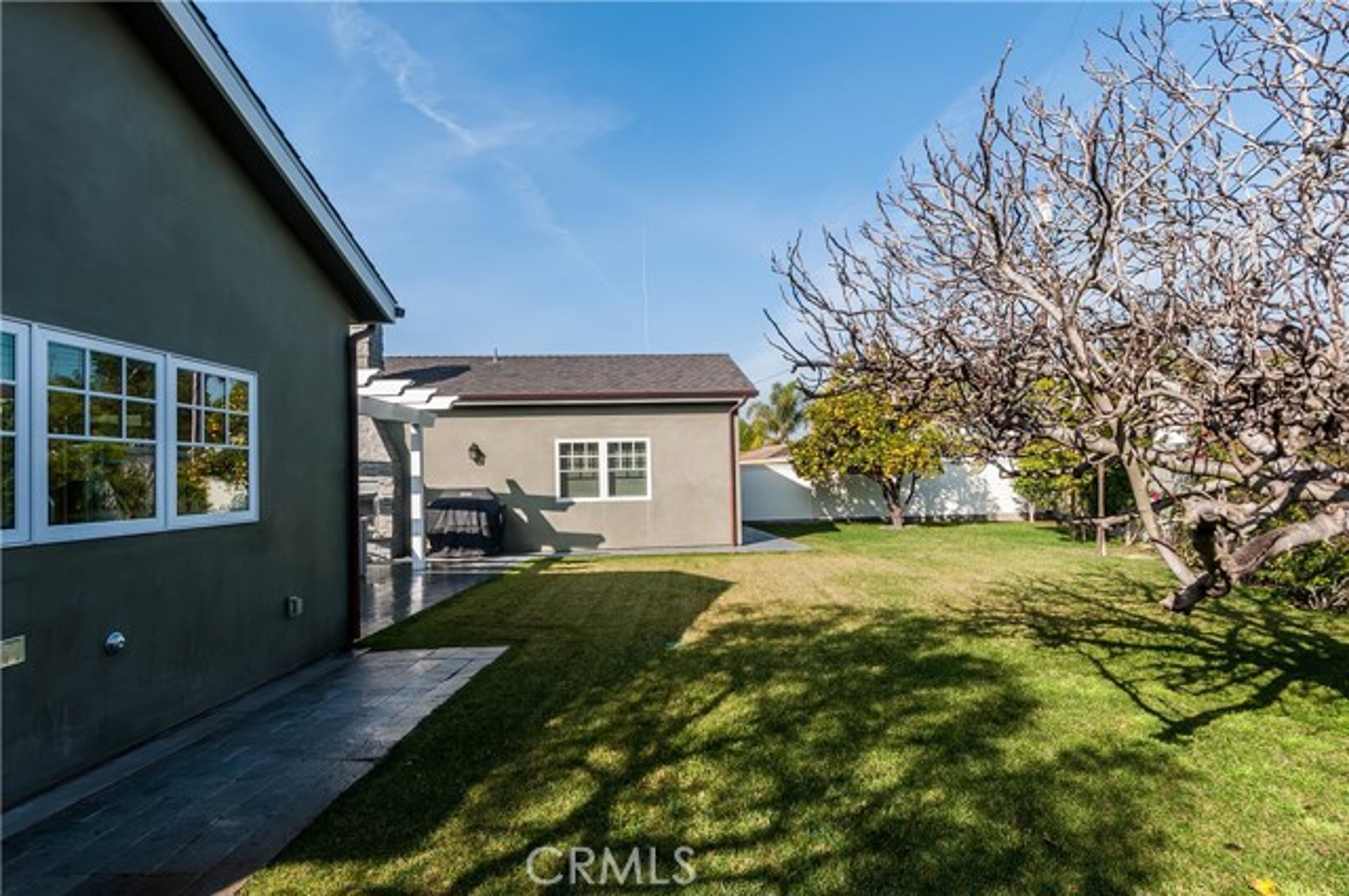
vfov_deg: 67.2
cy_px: 448
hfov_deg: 90.1
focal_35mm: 18
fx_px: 674
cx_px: 674
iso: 200
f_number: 14
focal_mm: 12
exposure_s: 1/160
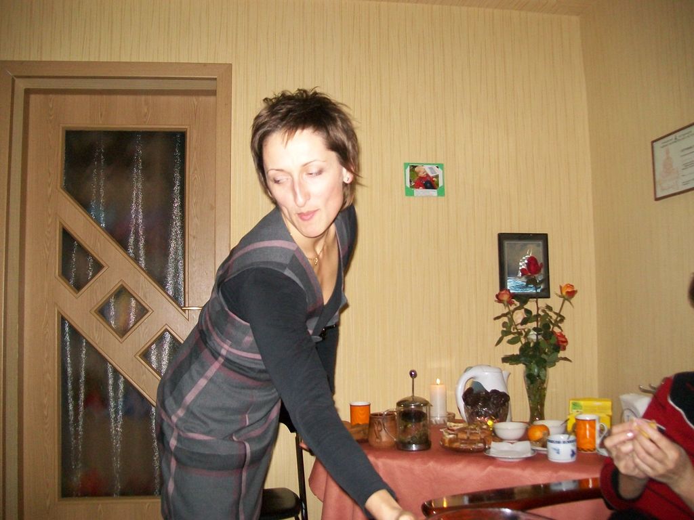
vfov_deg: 41.8
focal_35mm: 34
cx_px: 347
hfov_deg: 54.0
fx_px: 682
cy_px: 260
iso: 160
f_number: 2.7
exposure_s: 1/60
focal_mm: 6.1
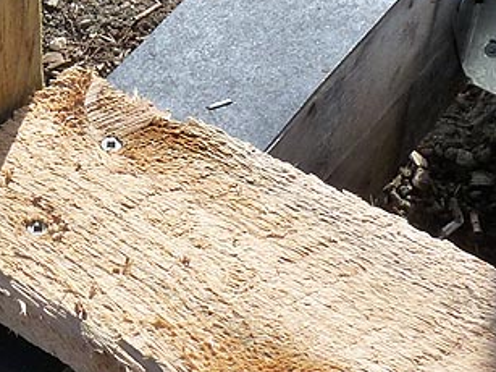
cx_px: 47
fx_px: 1432
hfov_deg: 19.3
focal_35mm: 100
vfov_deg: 14.7
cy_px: 107
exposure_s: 1/320
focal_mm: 4.8
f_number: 5.6
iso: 160
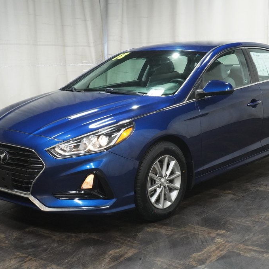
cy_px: 134
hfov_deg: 30.7
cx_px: 143
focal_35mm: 56
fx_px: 489
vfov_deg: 30.7
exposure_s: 1/50
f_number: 9
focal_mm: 29
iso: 3200
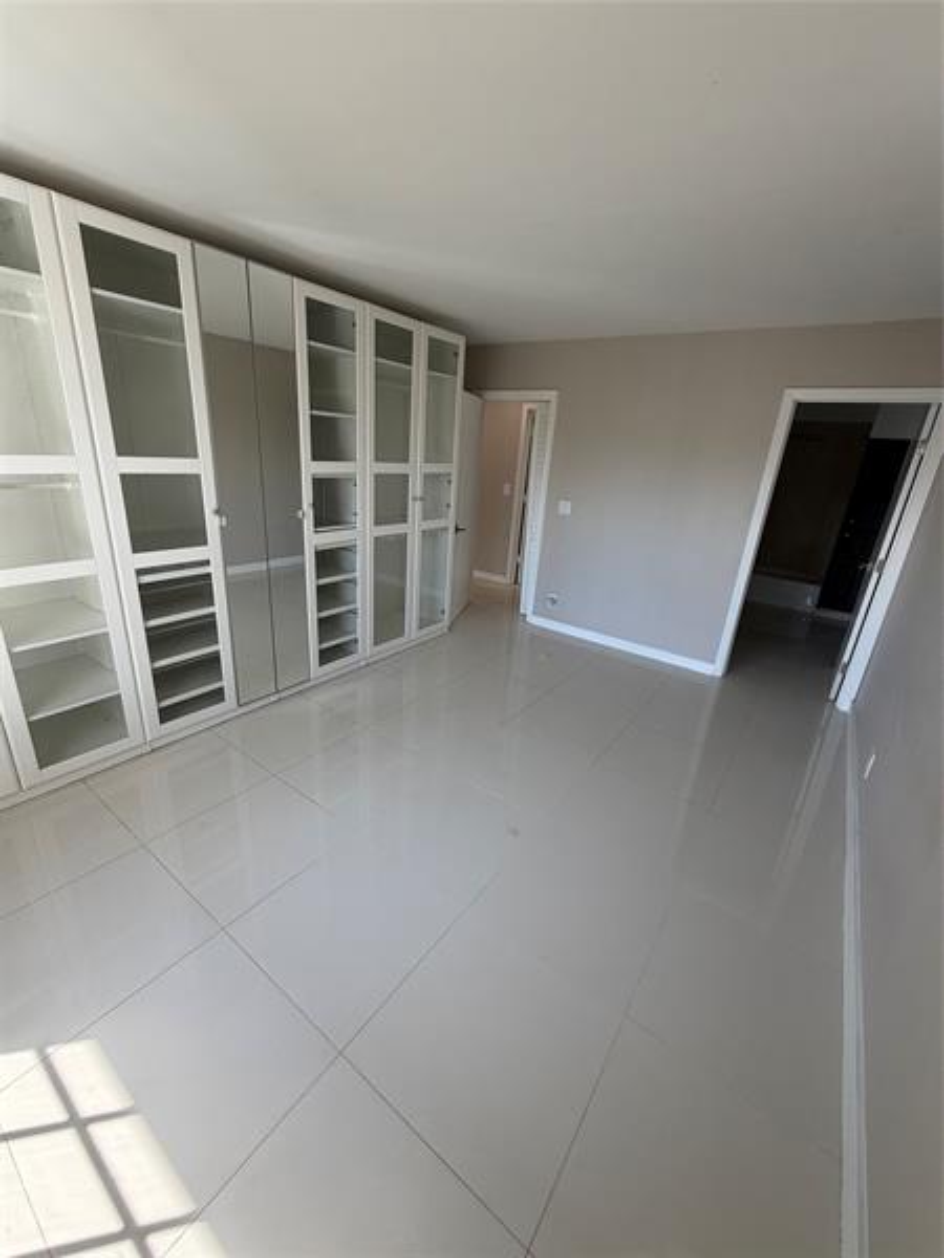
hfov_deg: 85.7
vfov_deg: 102.1
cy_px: 629
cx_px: 472
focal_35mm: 14
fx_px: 509
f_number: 2.2
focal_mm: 2.22
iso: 64
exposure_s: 1/121
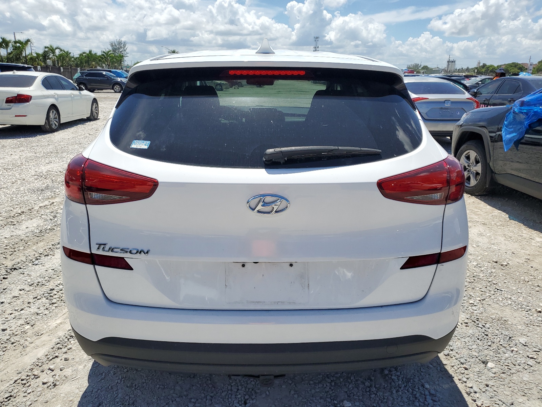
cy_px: 204
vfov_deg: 53.1
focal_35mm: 26
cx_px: 271
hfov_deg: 67.3
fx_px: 407
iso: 50
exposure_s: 1/5000
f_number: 1.5
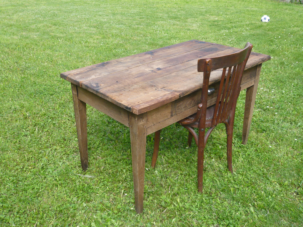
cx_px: 152
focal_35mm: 38
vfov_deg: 37.7
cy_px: 114
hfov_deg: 49.0
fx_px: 333
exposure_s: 1/400
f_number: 3.2
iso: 100
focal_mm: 6.2
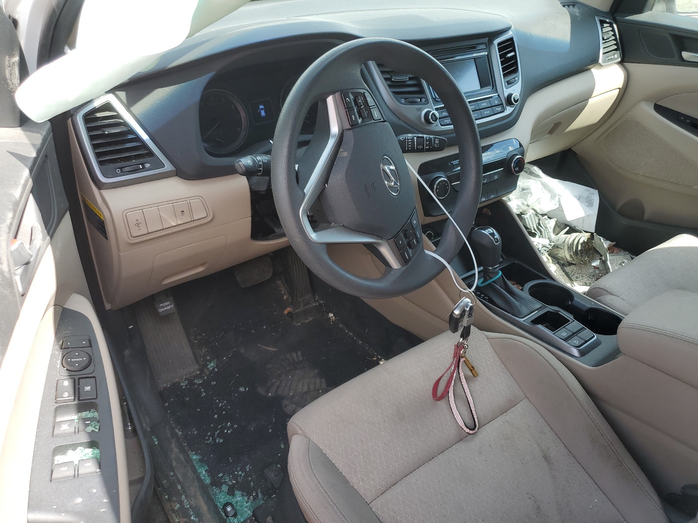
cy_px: 262
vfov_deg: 53.1
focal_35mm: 26
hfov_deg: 67.3
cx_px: 349
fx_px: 524
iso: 50
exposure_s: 1/417
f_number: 1.5
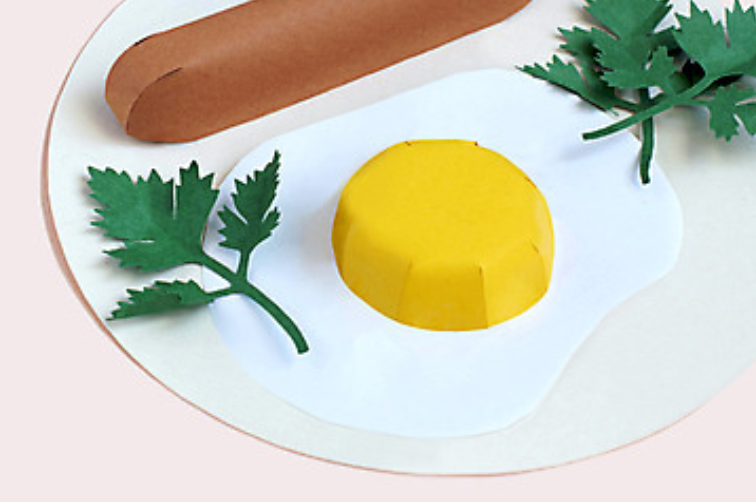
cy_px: 135
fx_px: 2644
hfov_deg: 16.2
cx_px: 262
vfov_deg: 10.8
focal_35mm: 126
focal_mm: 50
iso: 100
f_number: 8
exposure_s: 1/10
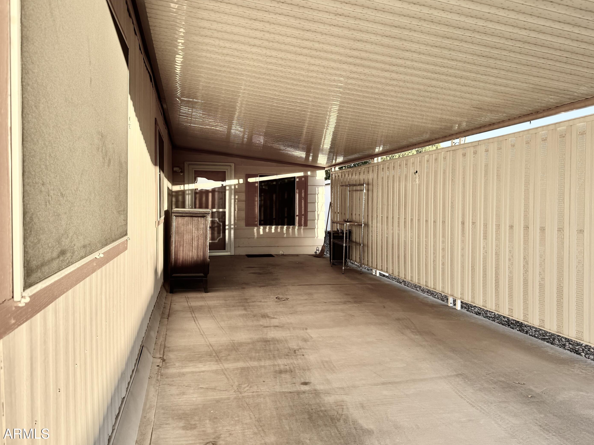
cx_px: 290
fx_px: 446
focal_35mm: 26
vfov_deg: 53.1
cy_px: 215
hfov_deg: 67.3
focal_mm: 6.76
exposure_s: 1/671
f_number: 1.78
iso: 80
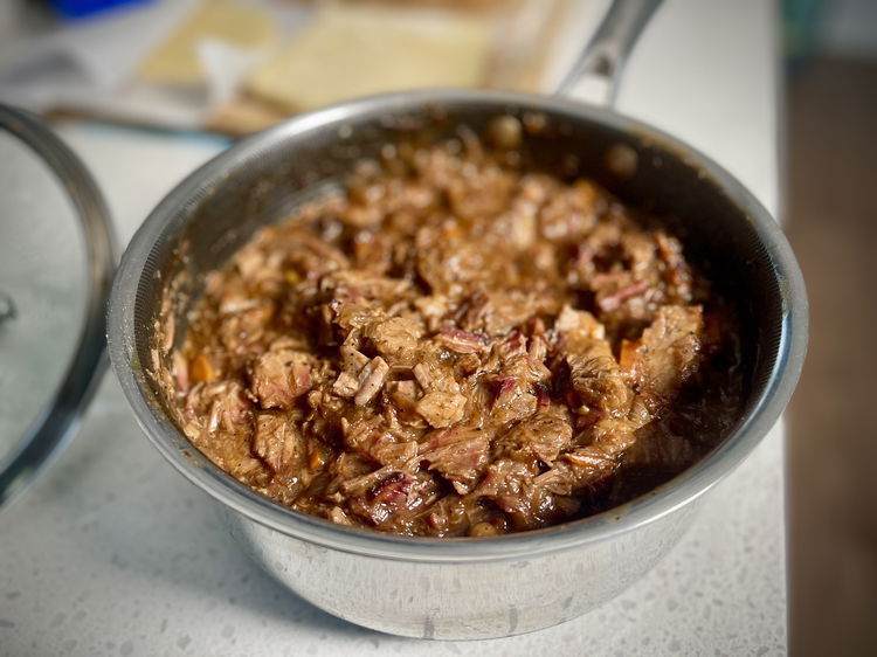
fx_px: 659
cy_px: 328
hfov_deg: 67.3
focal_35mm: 26
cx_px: 438
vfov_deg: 53.0
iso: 125
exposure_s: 1/83
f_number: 1.6
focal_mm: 5.1
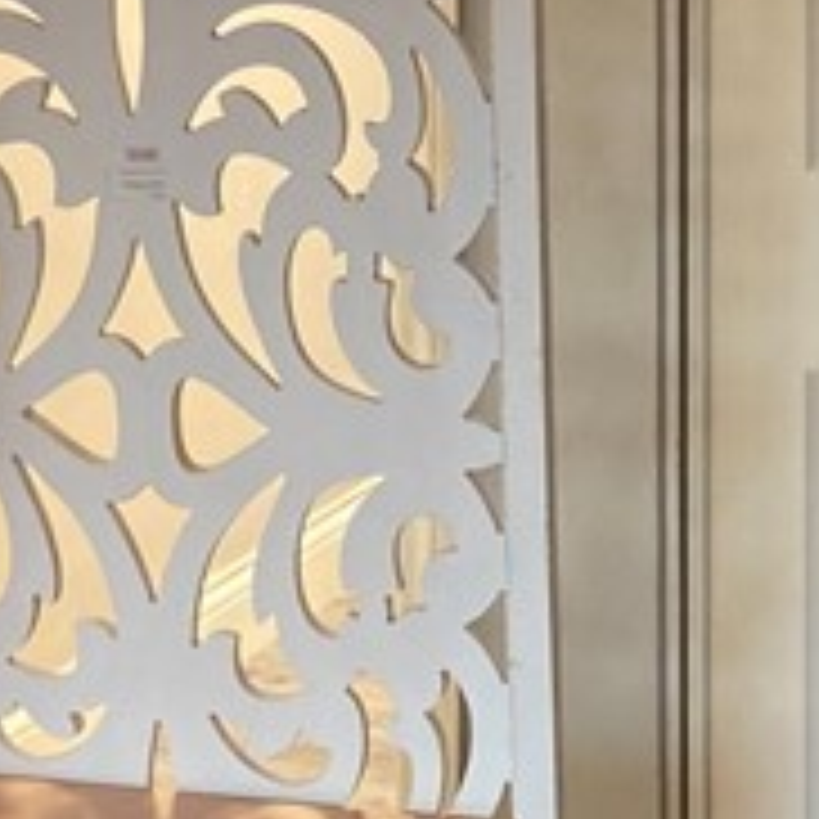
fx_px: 3721
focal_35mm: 139
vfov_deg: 12.4
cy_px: 0
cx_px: 711
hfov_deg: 12.5
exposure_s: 1/60
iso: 160
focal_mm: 3.99
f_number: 1.8
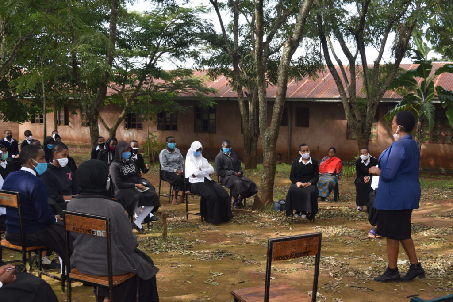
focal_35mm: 39
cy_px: 151
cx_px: 226
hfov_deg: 49.5
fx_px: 491
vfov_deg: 34.2
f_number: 5.6
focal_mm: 26
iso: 160
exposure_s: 1/125
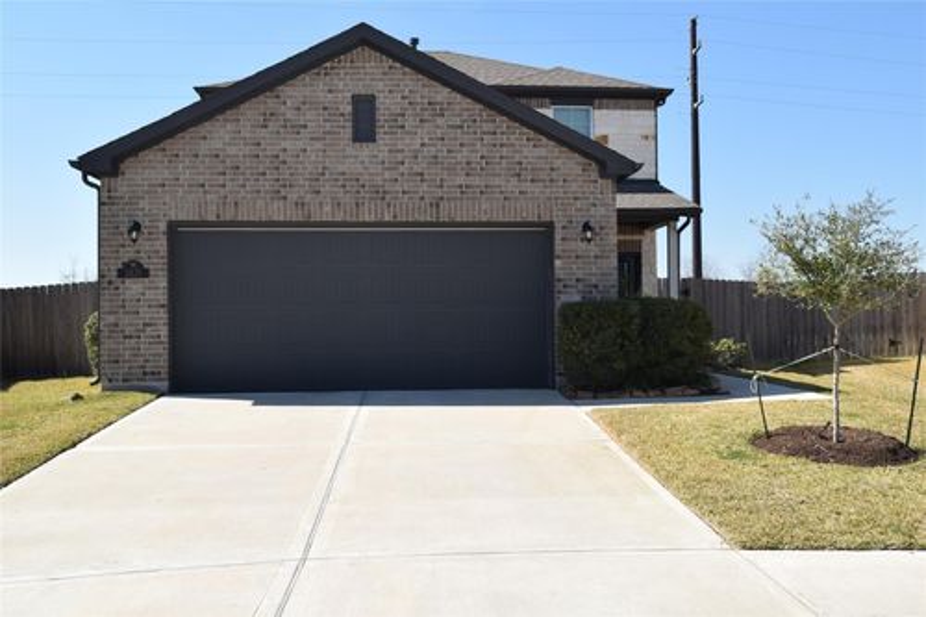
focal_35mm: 36
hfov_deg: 53.1
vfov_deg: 36.8
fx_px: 926
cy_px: 308
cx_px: 463
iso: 100
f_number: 10
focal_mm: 24
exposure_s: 1/200
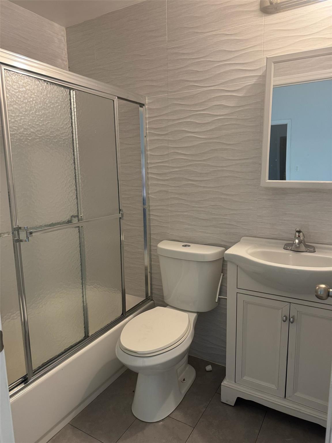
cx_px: 166
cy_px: 222
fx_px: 307
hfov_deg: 56.8
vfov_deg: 71.6
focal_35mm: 24
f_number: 1.78
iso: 250
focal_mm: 6.76
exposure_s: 1/60
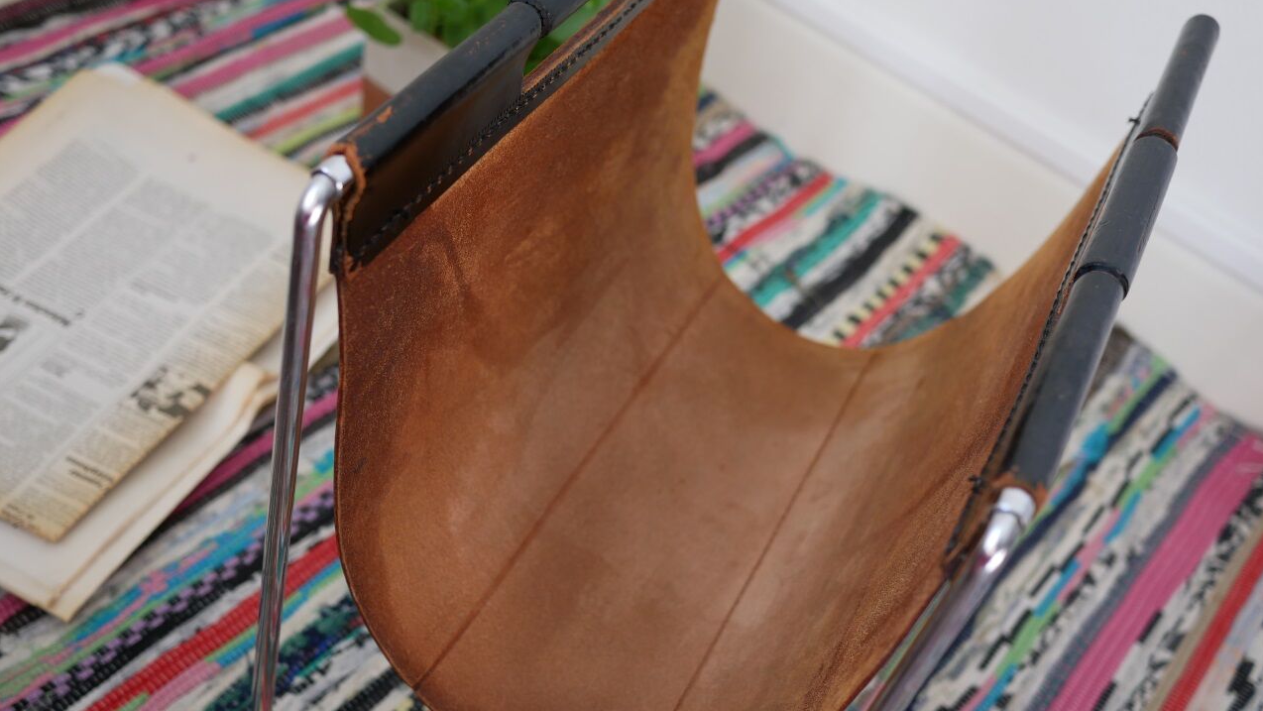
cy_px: 349
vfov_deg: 27.1
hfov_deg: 46.4
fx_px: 1474
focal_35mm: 44
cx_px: 635
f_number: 2.2
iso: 200
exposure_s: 1/160
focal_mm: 20
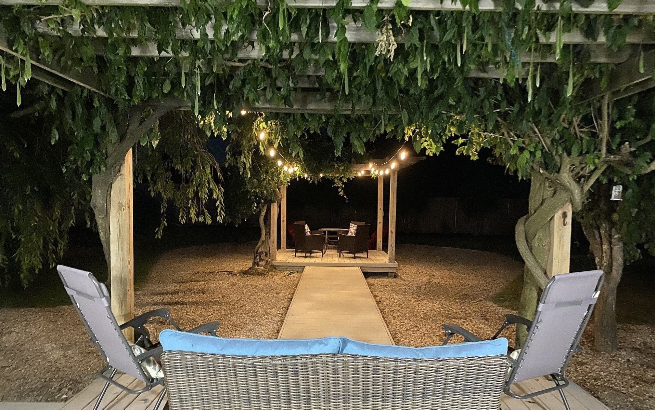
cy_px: 238
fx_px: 500
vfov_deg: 44.4
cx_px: 330
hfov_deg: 66.5
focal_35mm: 28
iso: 500
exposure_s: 1/8
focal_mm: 4.25
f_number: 1.8
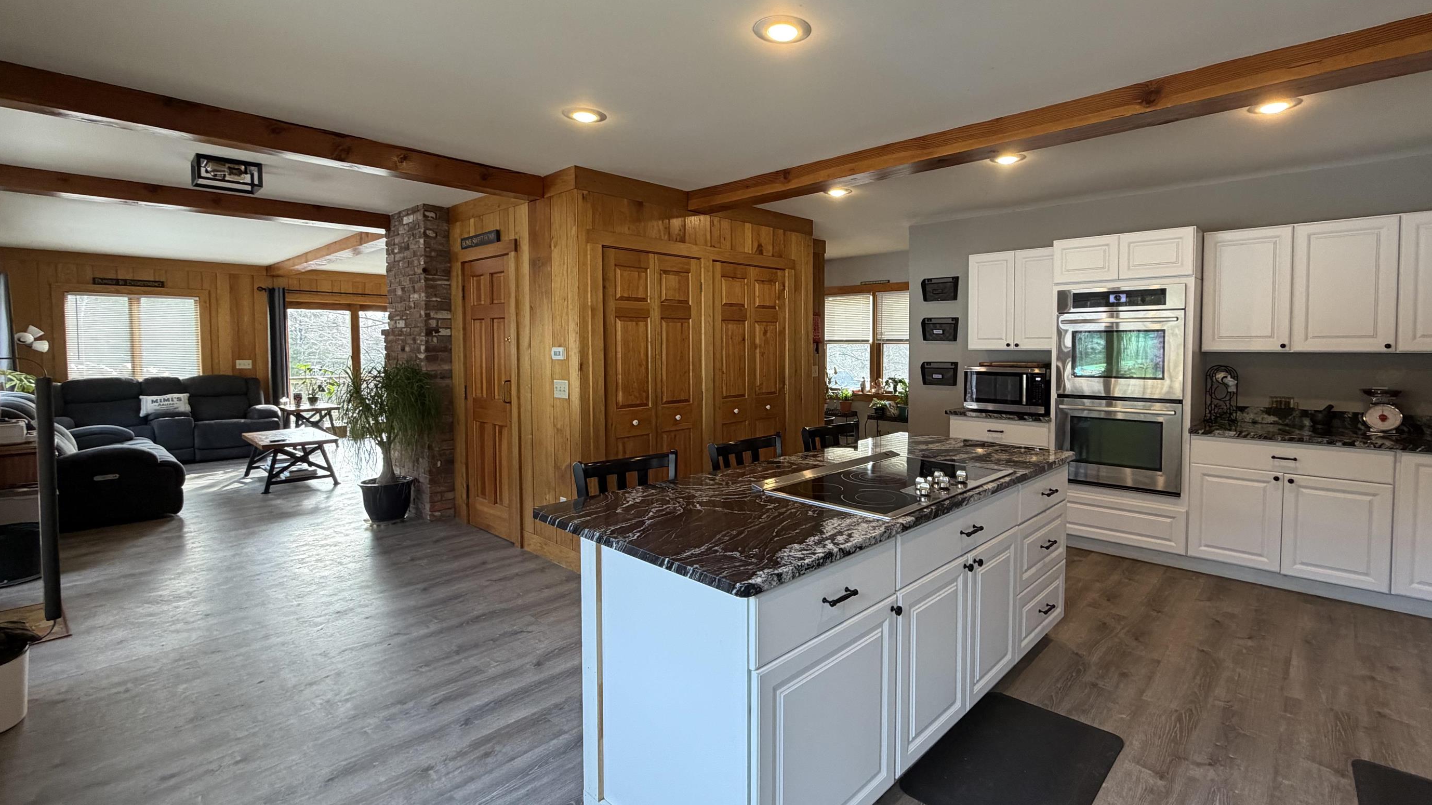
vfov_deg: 63.8
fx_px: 645
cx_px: 795
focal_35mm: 17
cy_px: 369
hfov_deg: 95.5
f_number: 2.2
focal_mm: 2.22
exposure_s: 1/120
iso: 250
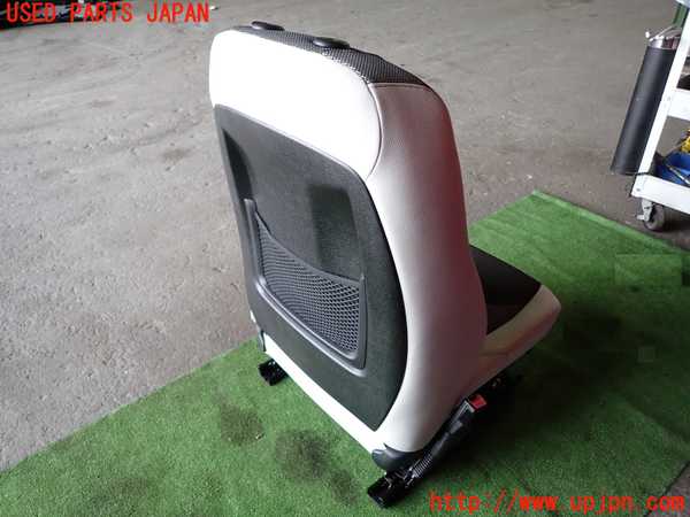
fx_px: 498
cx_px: 345
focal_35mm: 25
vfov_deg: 54.9
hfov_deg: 69.4
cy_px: 258
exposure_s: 1/60
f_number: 2
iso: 100
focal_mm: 4.5
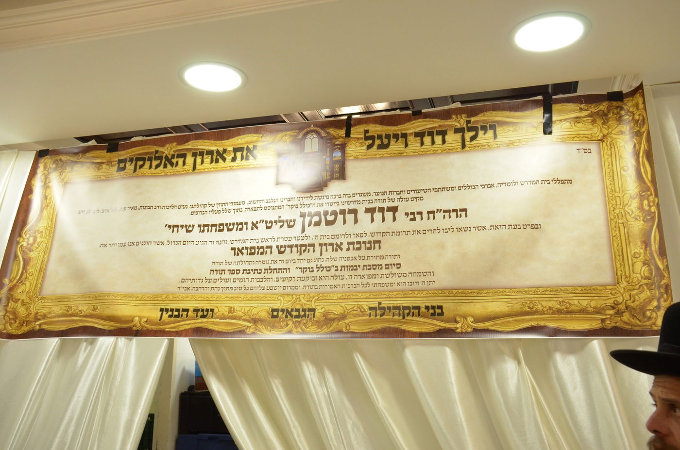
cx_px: 340
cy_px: 225
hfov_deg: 57.3
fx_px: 622
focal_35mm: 33
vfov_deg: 39.8
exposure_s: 1/80
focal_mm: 22
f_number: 6.3
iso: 1600
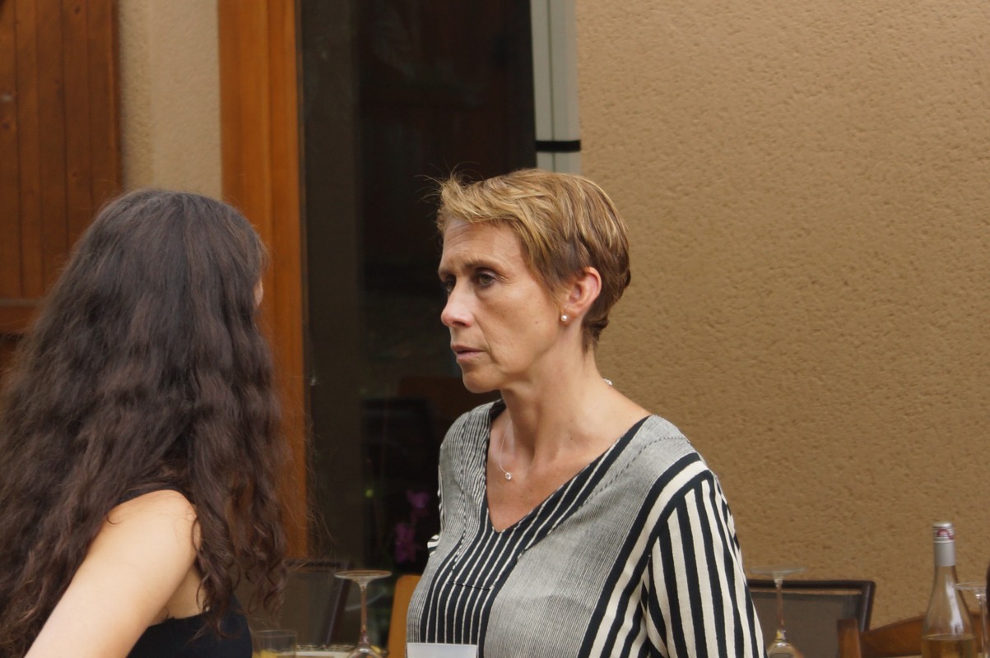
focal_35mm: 150
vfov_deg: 9.1
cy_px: 329
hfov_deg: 13.7
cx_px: 495
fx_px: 4122
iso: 200
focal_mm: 50
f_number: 5.6
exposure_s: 1/160
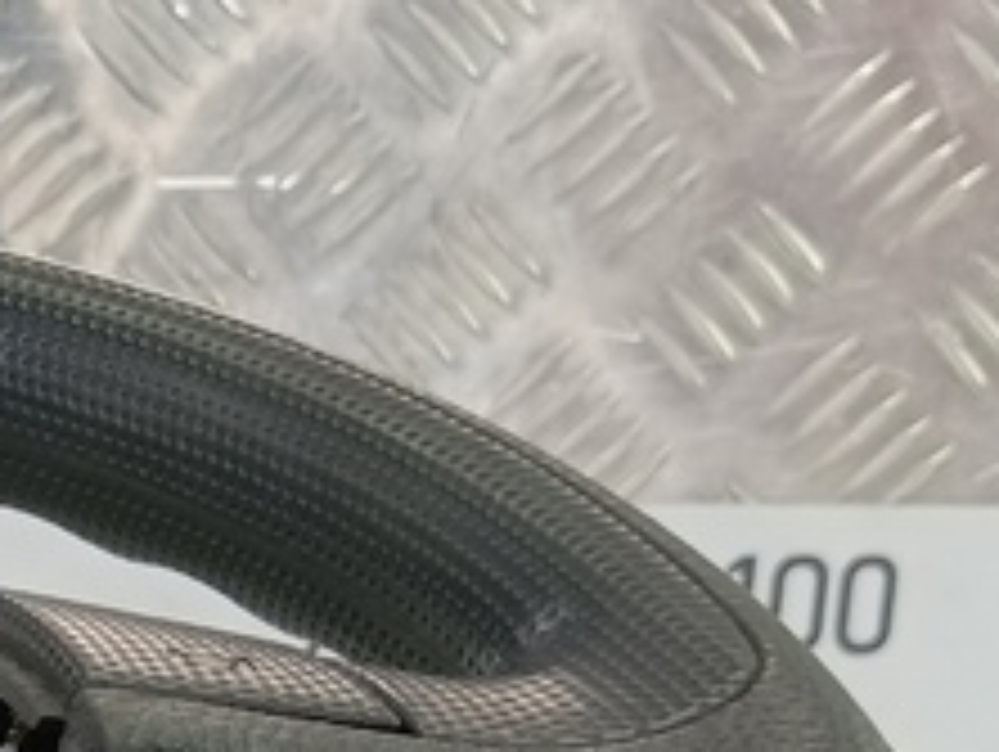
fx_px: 3062
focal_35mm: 106
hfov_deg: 15.6
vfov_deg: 13.1
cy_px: 1202
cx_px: -855
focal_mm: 4.11
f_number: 1.6
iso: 111
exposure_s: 1/50
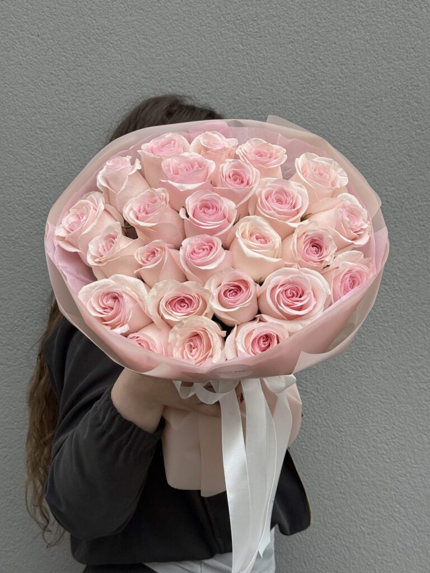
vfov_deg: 39.7
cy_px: 286
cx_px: 215
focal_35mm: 48
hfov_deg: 30.3
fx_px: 795
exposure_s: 1/570
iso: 64
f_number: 1.8
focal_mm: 6.8
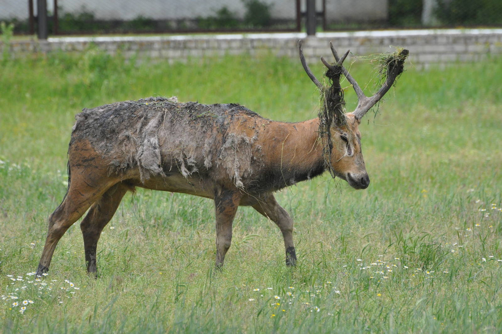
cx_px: 251
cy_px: 167
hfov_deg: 4.6
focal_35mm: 450
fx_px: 6268
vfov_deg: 3.0
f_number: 5.6
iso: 800
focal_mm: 300
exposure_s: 1/800
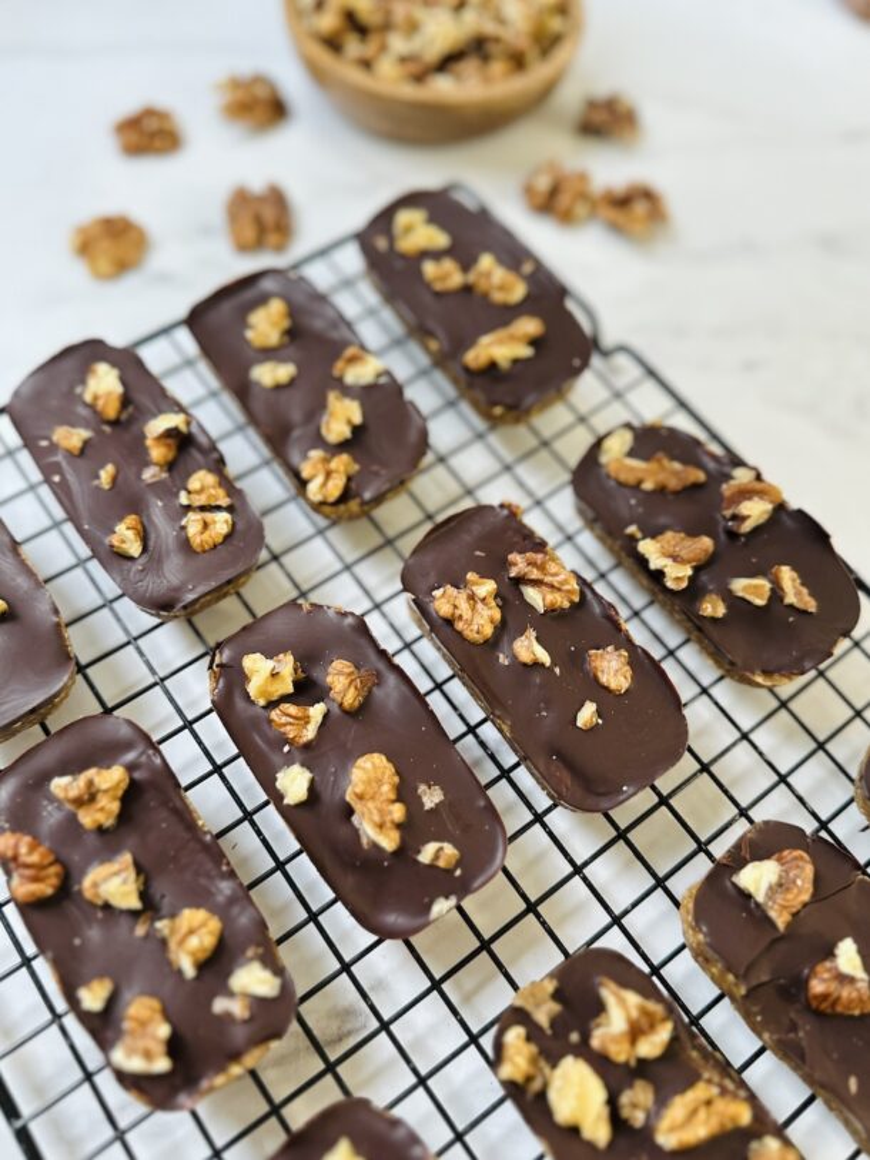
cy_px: 580
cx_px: 435
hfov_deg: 56.8
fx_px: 804
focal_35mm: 24
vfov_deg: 71.6
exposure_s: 1/66
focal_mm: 6.86
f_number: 1.78
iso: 250
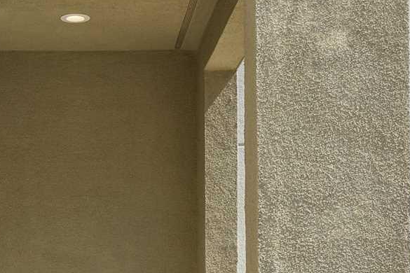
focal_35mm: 84
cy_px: 295
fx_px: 957
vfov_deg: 15.8
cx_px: 113
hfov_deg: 24.0
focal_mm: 16
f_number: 11
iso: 200
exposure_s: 1/200
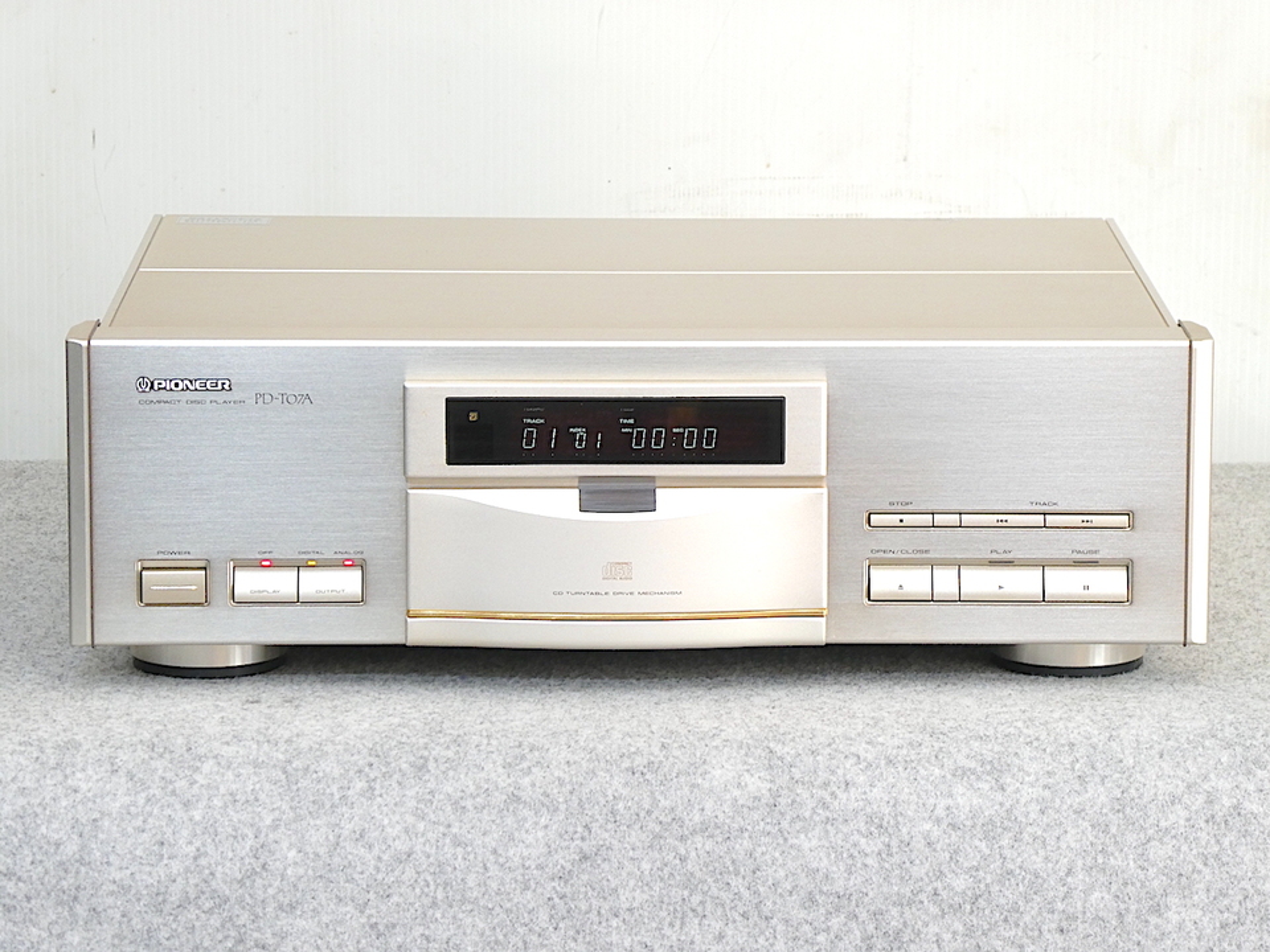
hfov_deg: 13.1
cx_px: 635
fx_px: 5540
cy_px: 476
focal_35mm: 151
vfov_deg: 9.8
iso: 200
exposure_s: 1/15
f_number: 5.4
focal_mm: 27.1
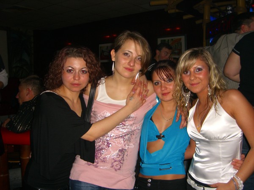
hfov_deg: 49.0
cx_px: 127
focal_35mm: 38
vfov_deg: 37.7
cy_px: 95
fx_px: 279
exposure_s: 1/60
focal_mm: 7.9
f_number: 2.8
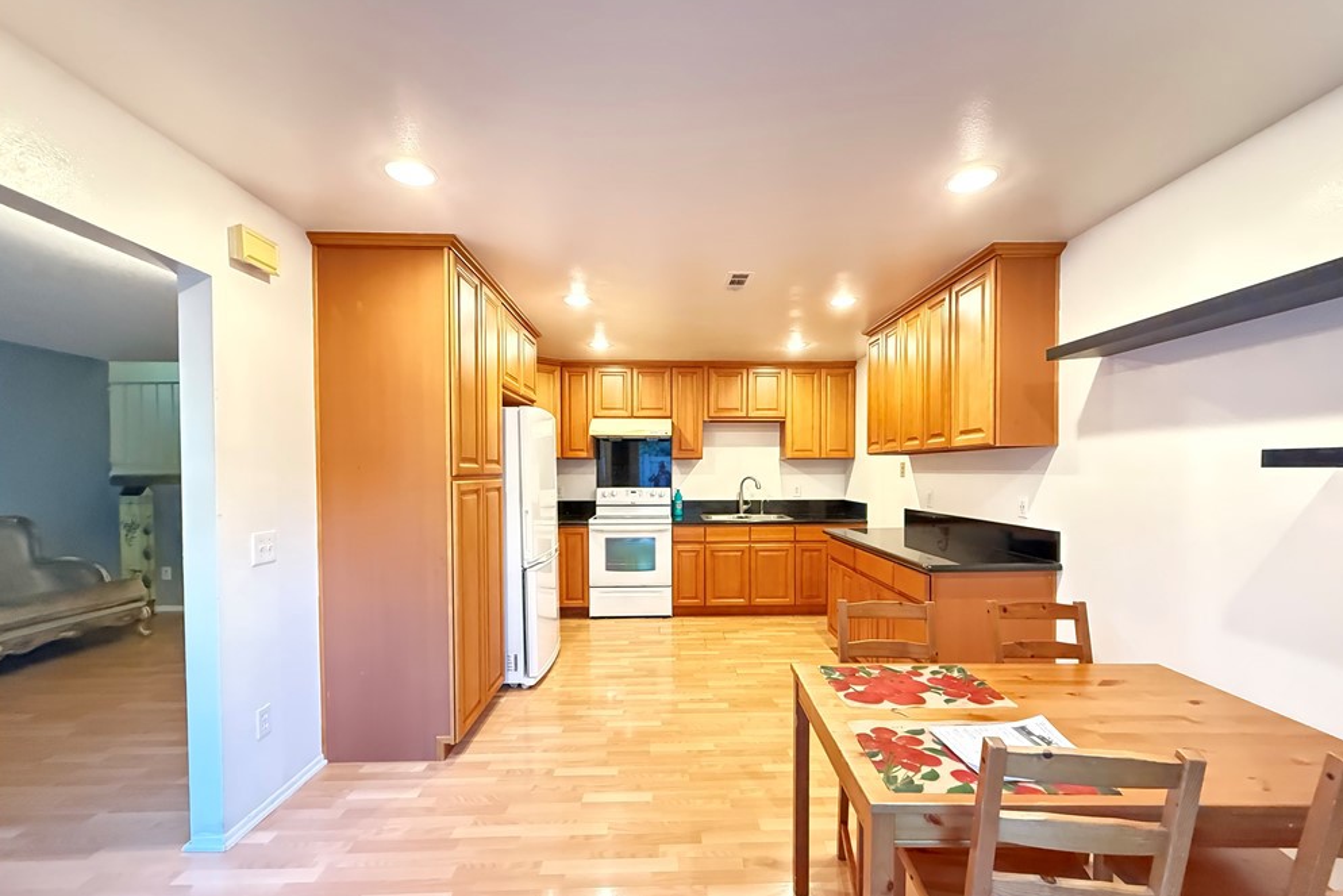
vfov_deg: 77.2
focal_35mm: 15
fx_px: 560
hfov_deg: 100.4
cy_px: 484
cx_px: 681
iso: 1250
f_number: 2.2
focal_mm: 2.22
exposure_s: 1/30
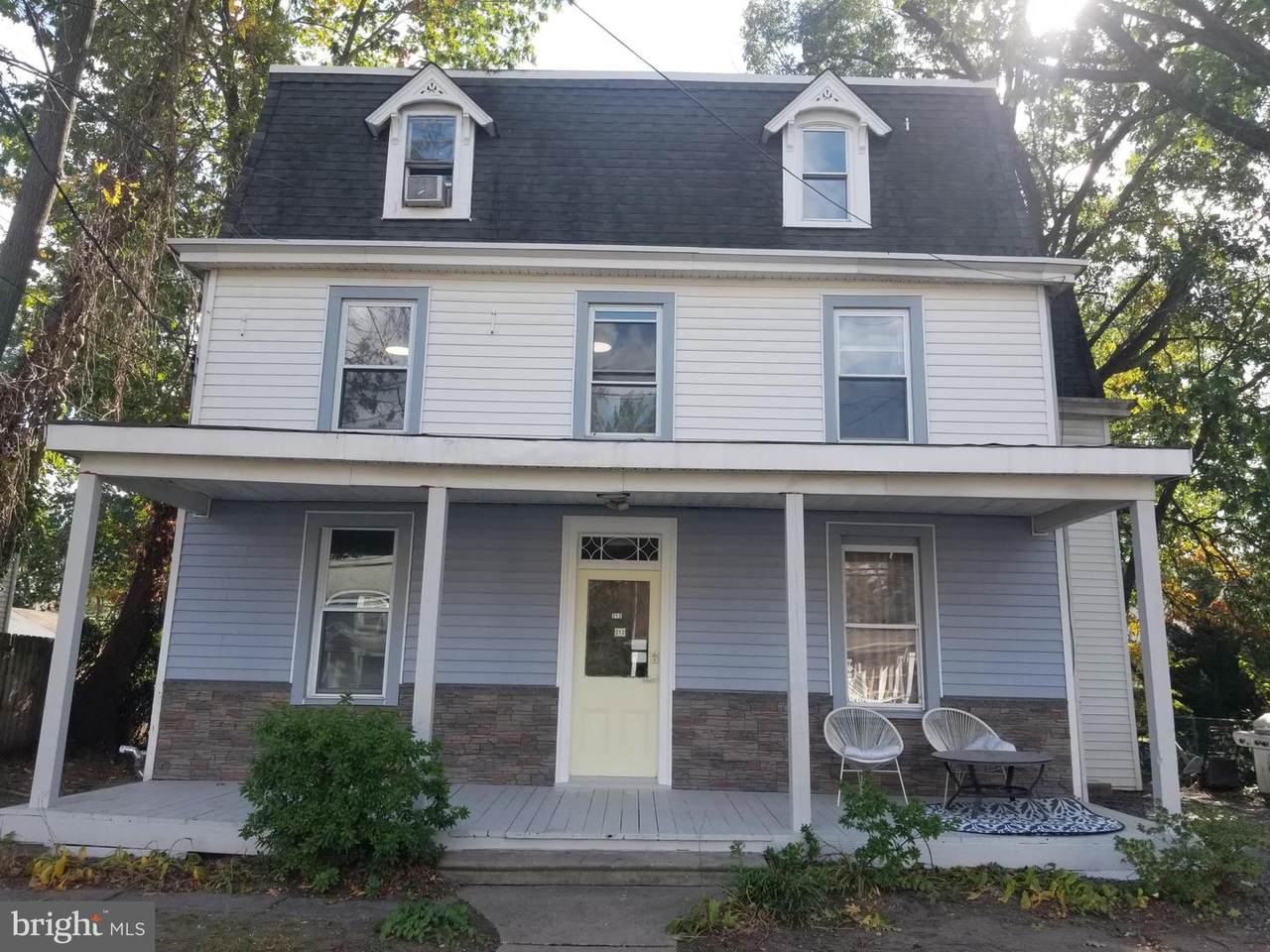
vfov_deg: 53.1
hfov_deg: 67.3
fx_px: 954
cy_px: 476
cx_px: 635
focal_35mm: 26
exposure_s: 1/642
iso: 50
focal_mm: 4.25
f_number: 1.7
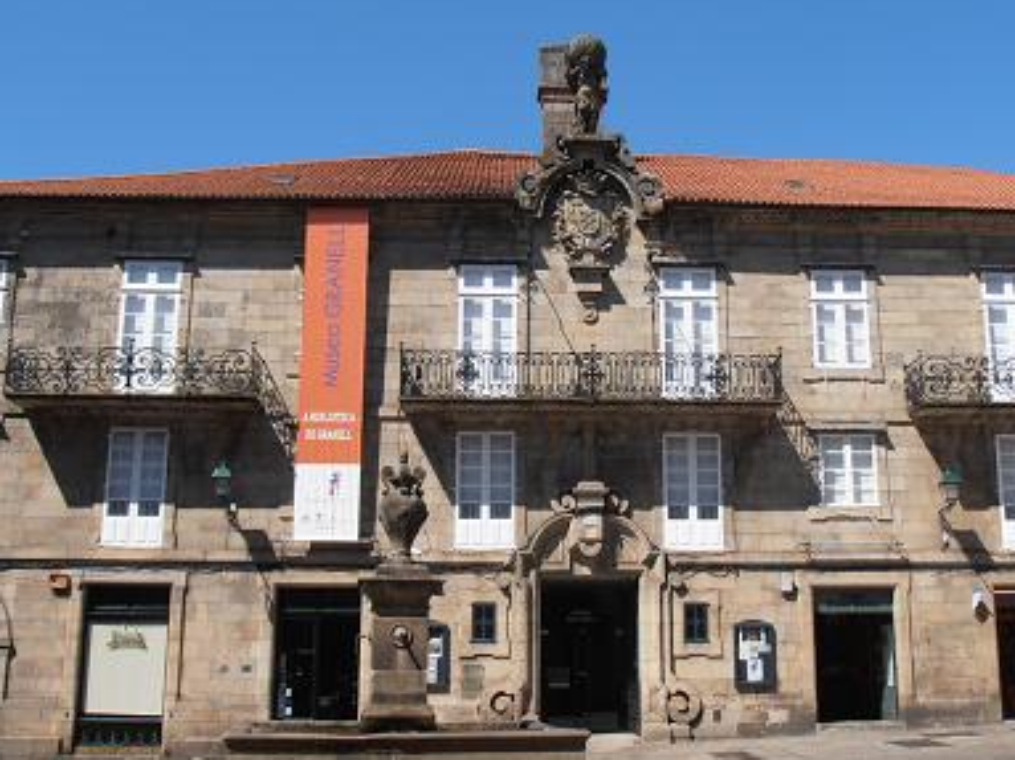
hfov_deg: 37.4
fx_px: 1495
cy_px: 344
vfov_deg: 28.5
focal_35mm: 51
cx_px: 570
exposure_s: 1/1000
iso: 80
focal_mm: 6.61
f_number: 3.9
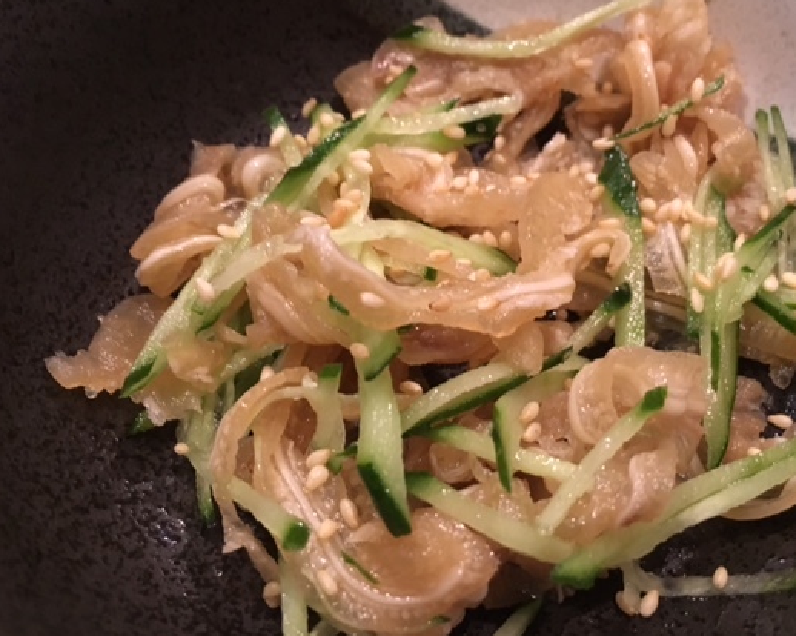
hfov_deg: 51.3
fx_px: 824
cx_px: 463
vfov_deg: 42.2
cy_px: 309
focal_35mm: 35
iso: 400
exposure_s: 1/15
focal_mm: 4.15
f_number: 2.2
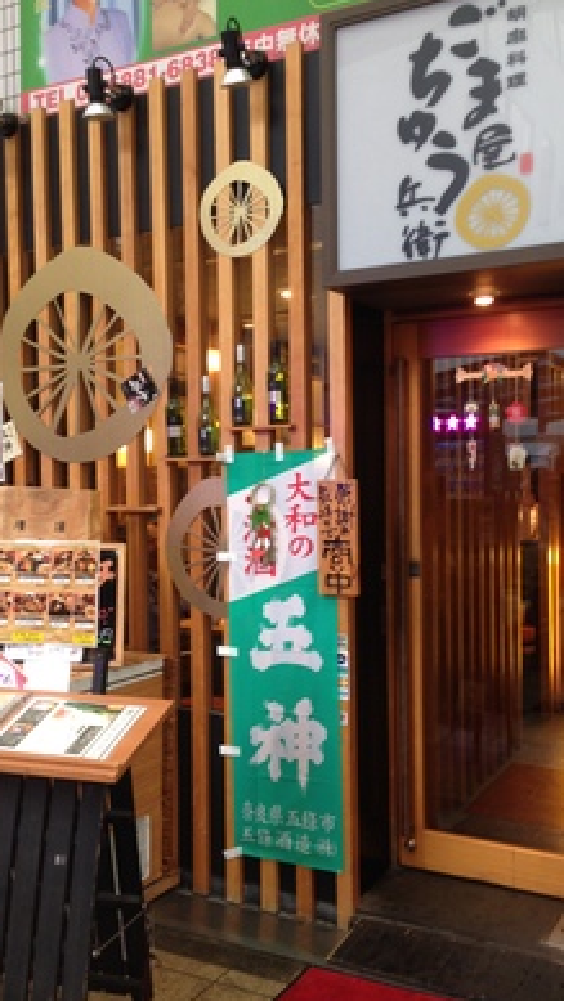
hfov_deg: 32.0
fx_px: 983
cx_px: 306
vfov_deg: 54.0
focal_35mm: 37
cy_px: 494
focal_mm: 4.12
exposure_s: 1/20
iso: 80
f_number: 2.4
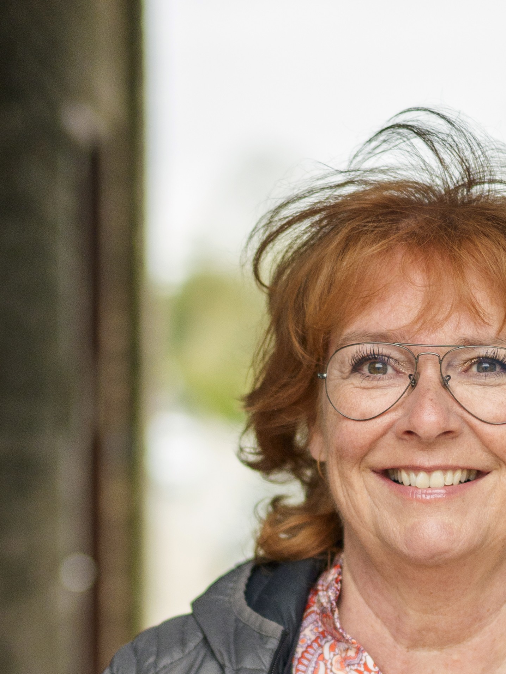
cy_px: 673
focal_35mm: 166
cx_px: 361
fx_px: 3234
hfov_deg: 8.9
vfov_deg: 11.8
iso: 250
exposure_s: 1/2000
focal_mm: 55
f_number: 1.8
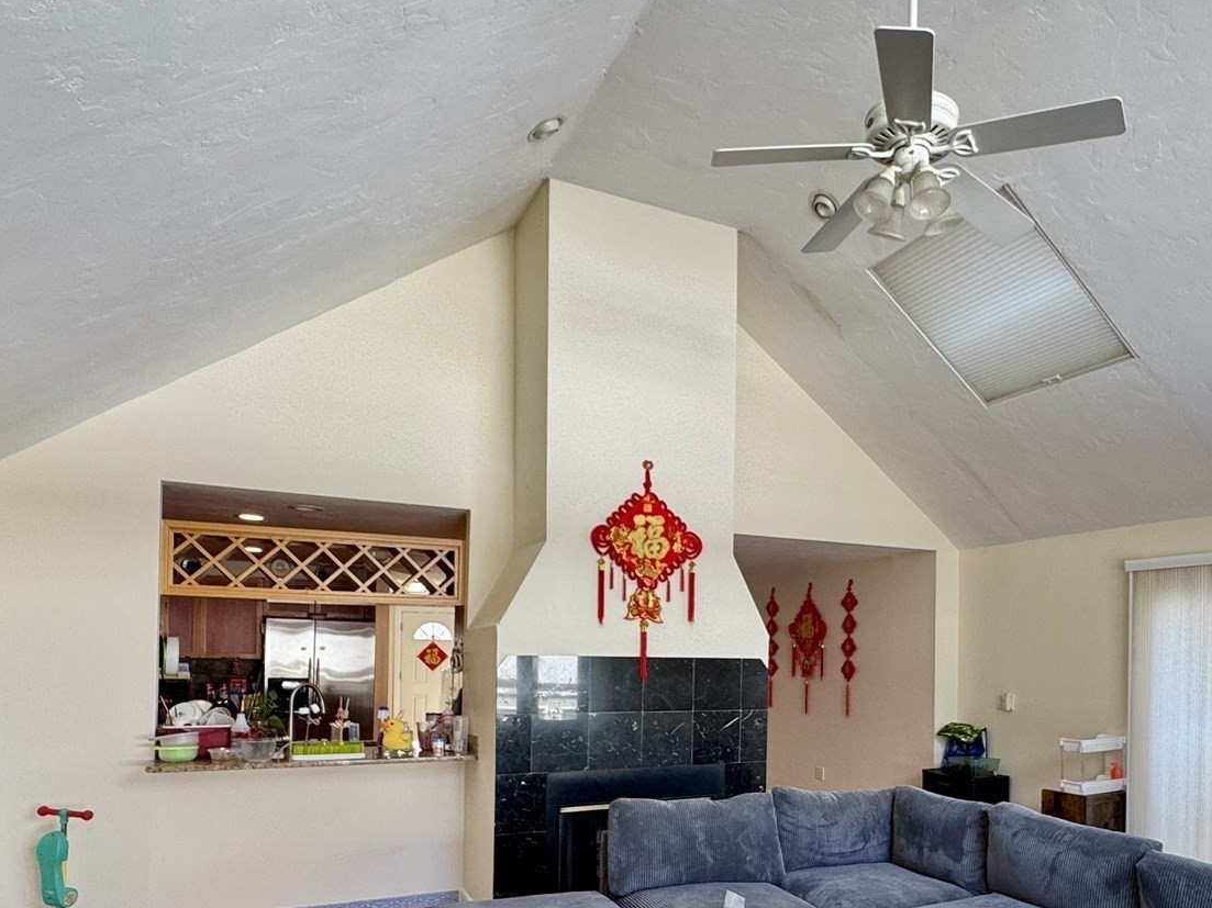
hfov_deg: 66.3
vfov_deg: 51.5
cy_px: 644
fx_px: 910
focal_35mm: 26
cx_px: 755
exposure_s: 1/99
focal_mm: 2.22
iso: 125
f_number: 2.2
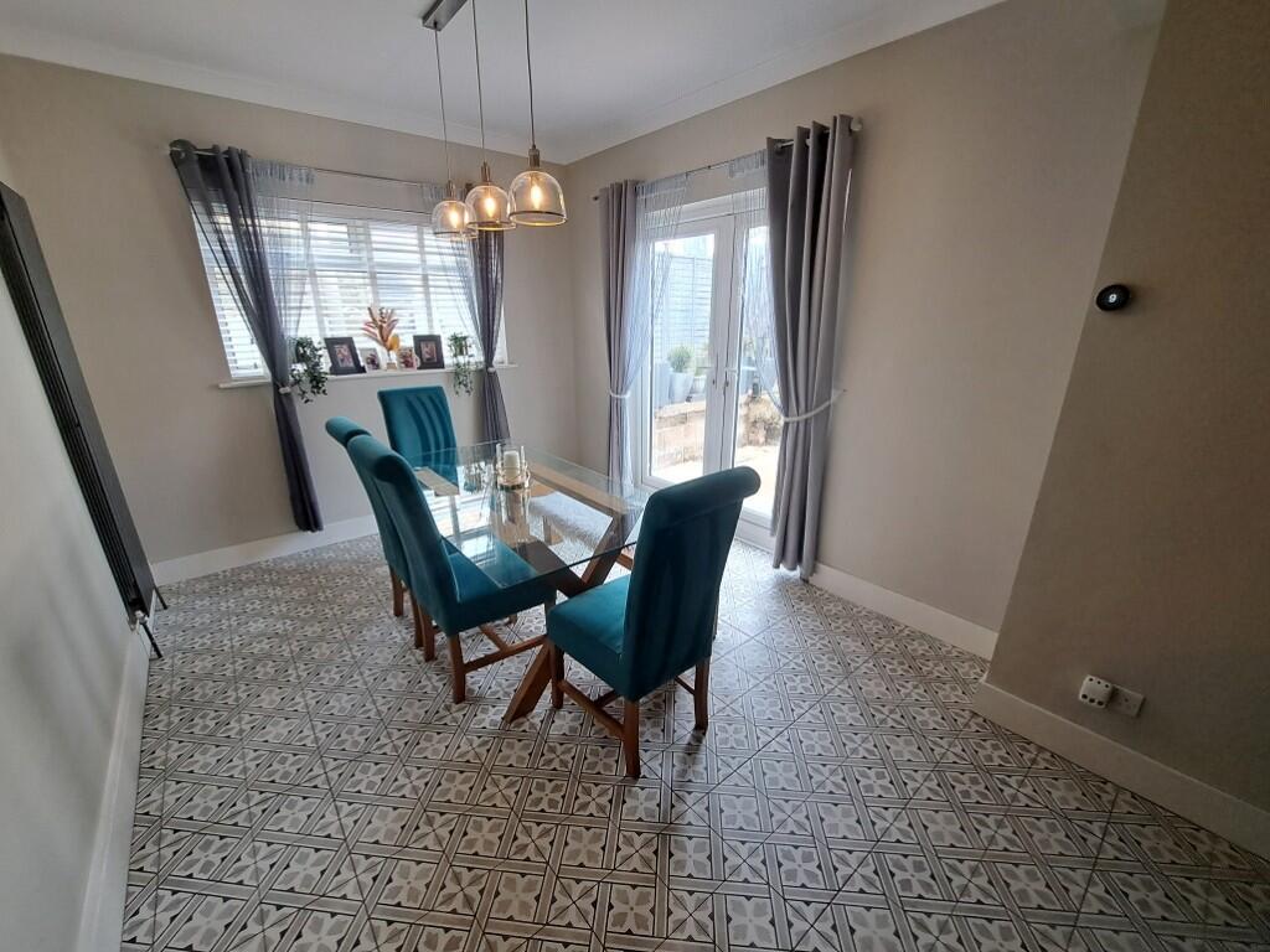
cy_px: 476
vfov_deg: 89.9
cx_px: 635
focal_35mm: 13
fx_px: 477
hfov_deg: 106.2
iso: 80
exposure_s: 1/50
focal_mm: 1.74
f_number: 2.2
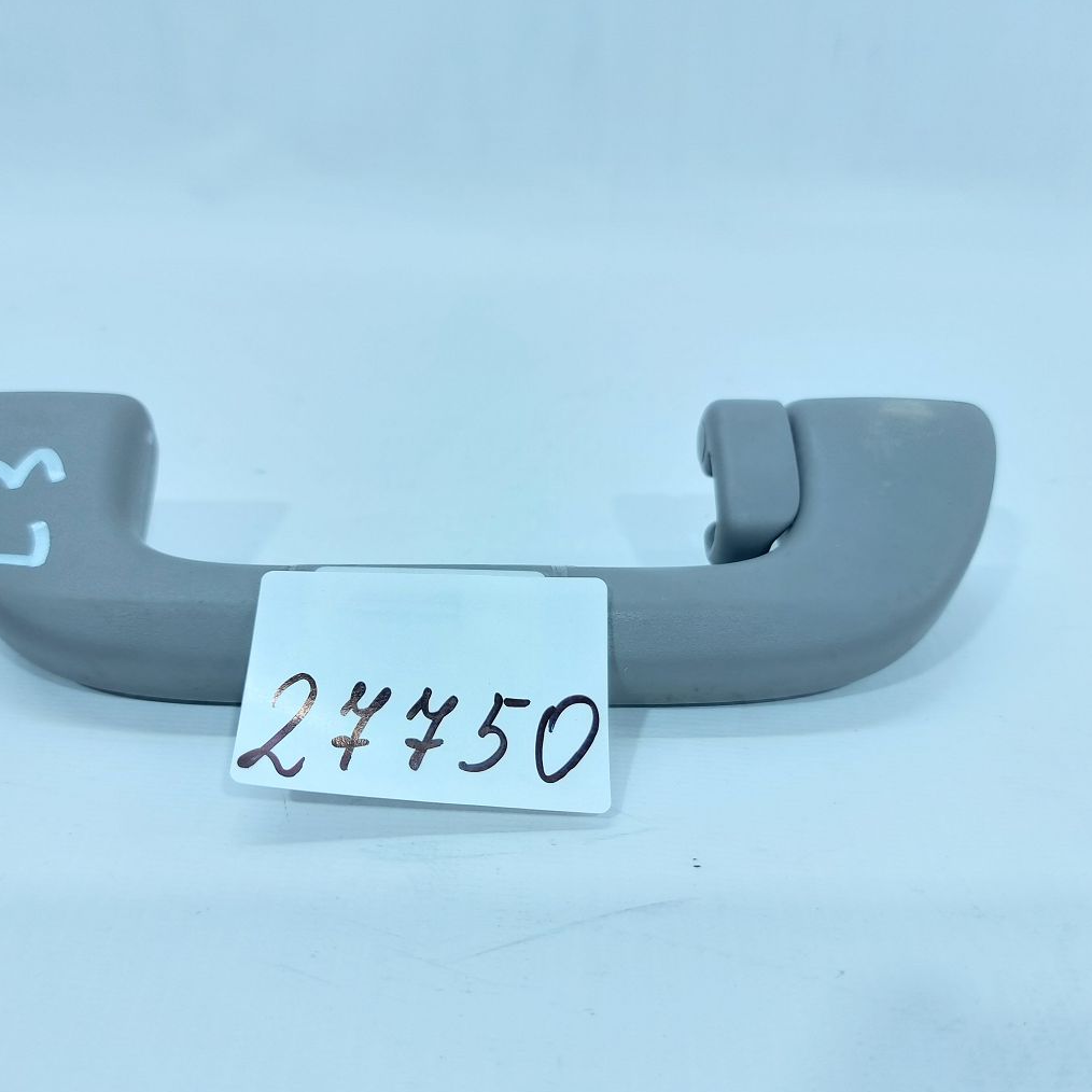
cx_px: 488
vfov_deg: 55.6
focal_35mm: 29
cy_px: 557
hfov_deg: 55.5
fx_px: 1035
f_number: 1.8
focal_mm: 5.23
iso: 125
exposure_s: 1/50
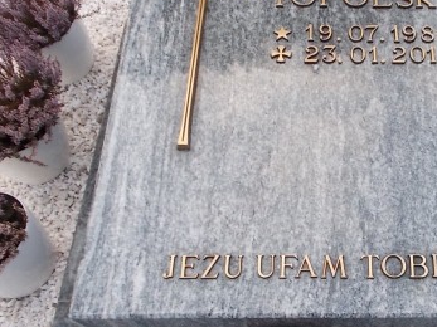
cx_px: 340
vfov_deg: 30.2
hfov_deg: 38.4
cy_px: 165
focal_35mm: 48
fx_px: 606
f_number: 3.2
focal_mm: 4.6
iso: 80
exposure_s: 1/100
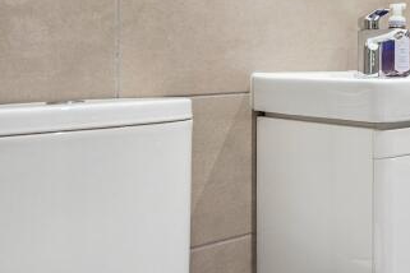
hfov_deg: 29.8
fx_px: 581
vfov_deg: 26.0
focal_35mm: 51
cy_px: 57
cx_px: 552
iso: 320
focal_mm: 16
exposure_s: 1/8
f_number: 5.6
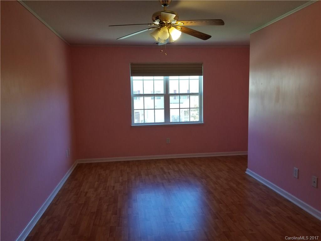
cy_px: 120
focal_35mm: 26
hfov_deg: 67.3
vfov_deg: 53.1
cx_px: 160
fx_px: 241
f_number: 1.7
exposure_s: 1/120
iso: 100
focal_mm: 4.3
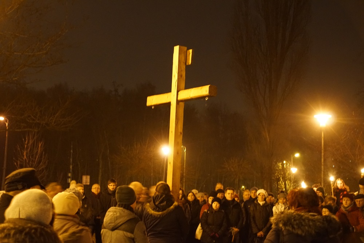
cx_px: 182
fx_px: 683
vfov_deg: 20.2
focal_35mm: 68
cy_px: 122
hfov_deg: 29.9
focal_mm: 45
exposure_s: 1/3
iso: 3200
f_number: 4.5
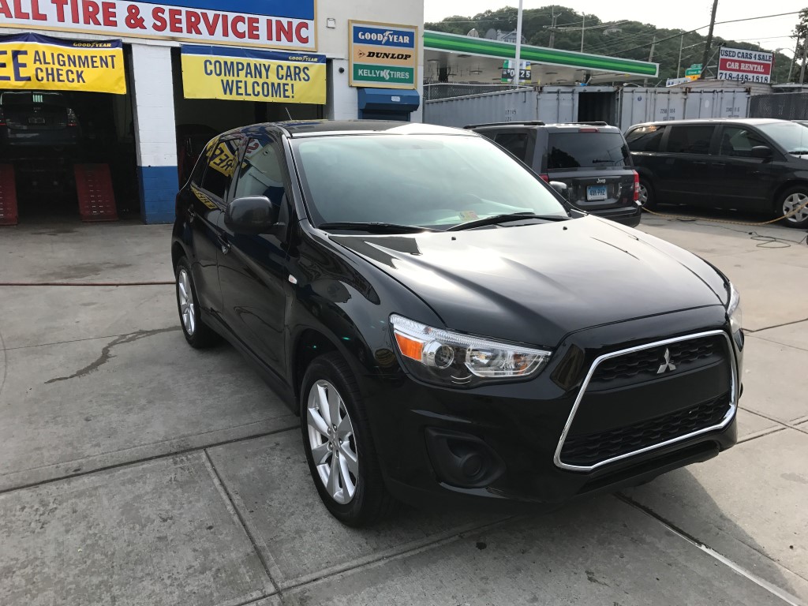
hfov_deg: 63.4
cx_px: 404
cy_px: 303
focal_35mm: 28
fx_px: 654
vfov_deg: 49.7
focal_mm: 3.99
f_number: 1.8
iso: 20
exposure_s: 1/1168
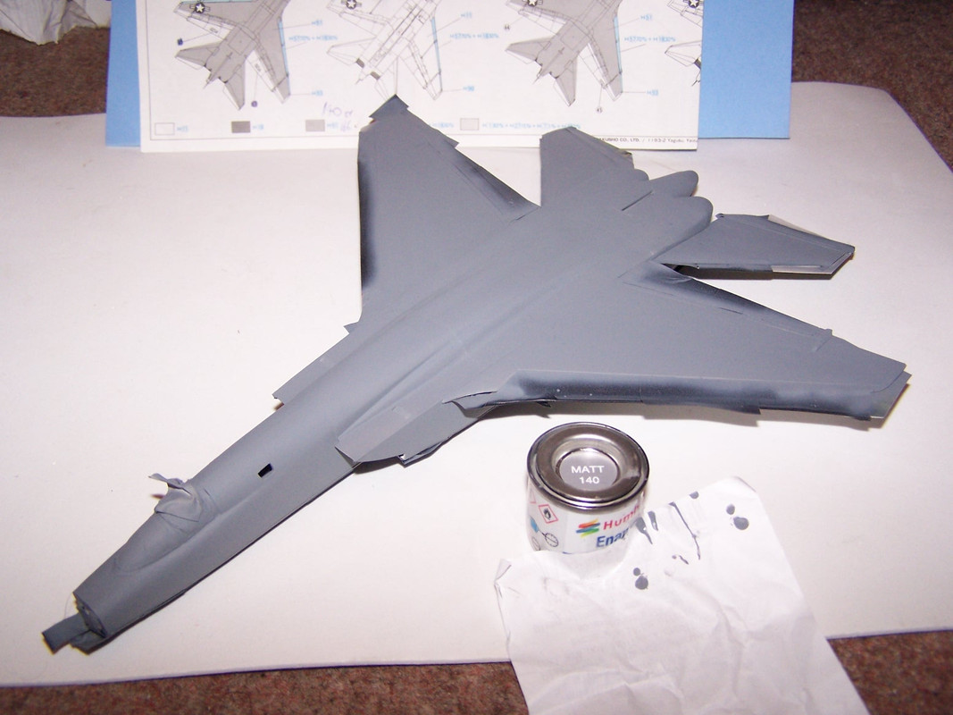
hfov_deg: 49.0
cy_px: 358
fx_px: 1046
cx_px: 476
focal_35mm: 38
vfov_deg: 37.7
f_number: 2.8
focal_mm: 6.3
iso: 140
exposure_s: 1/60
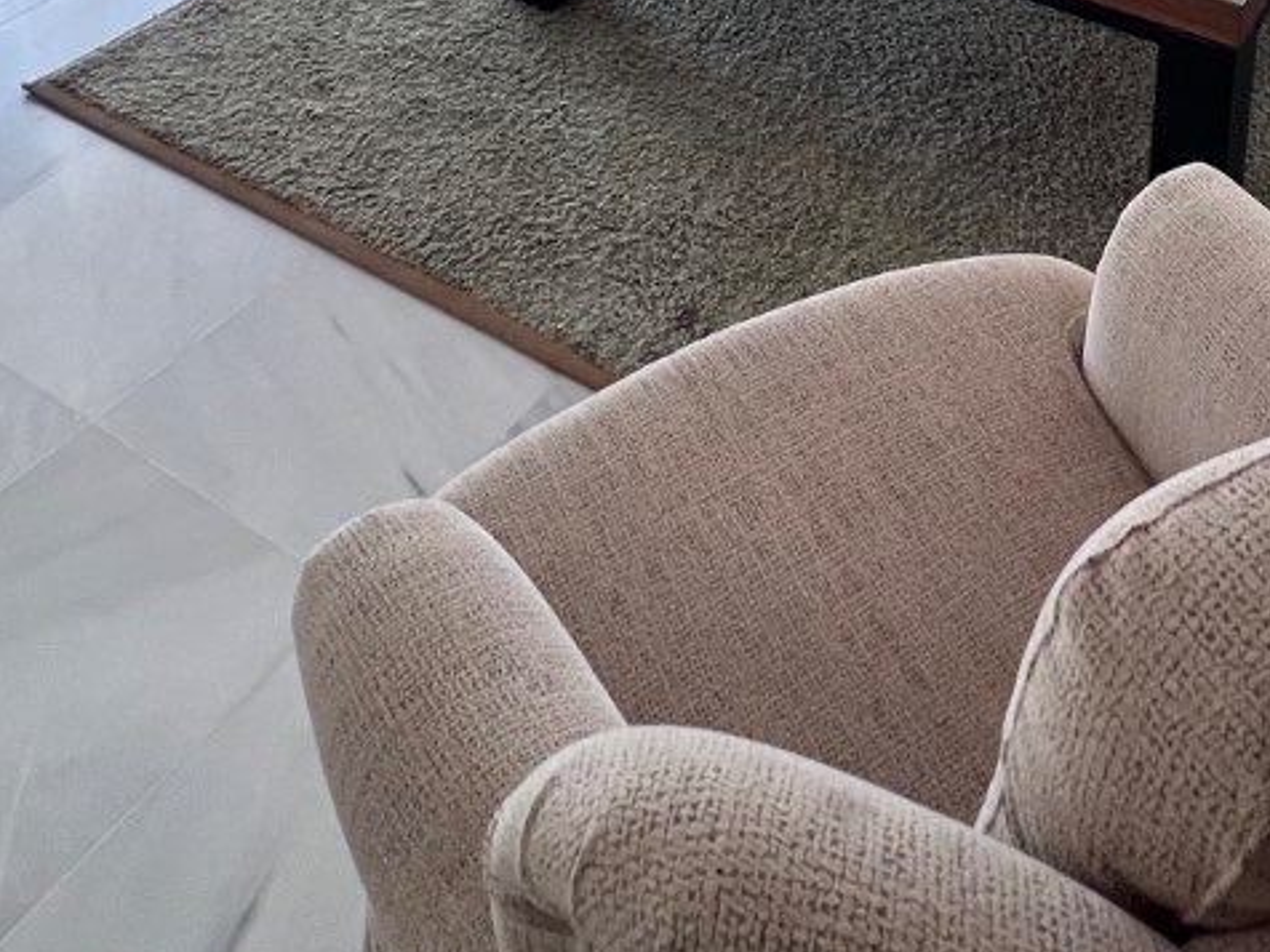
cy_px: -505
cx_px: 928
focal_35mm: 41
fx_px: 1504
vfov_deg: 25.5
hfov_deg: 44.5
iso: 100
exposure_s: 1/100
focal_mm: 1.57
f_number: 1.8
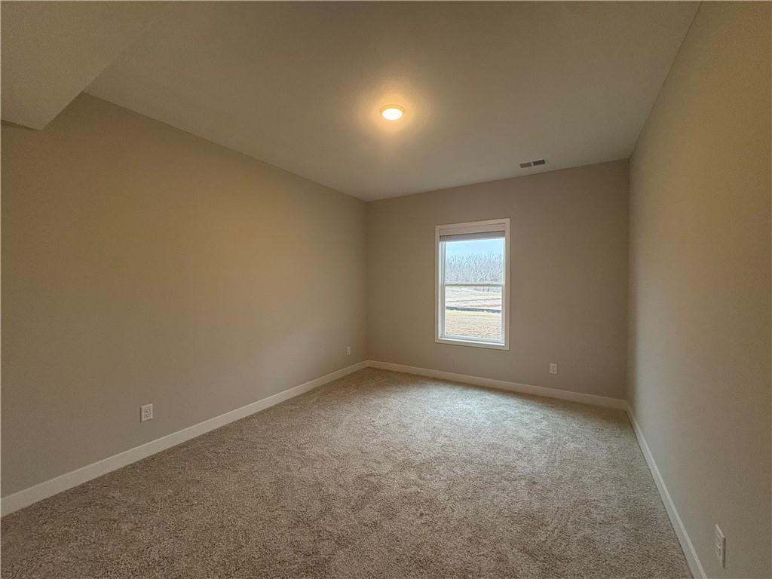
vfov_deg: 85.7
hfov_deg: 102.1
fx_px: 312
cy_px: 290
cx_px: 386
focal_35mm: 14
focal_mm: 2.22
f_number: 2.2
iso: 320
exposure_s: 1/120
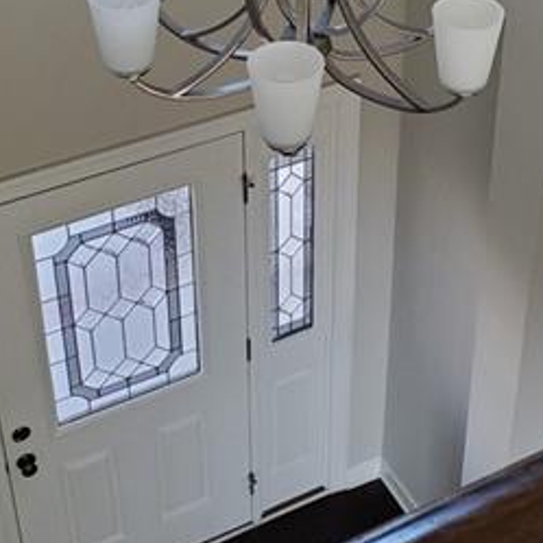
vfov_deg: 23.7
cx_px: 364
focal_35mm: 71
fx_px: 1260
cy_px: 61
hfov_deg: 24.2
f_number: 2.4
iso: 200
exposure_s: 1/120
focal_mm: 4.3
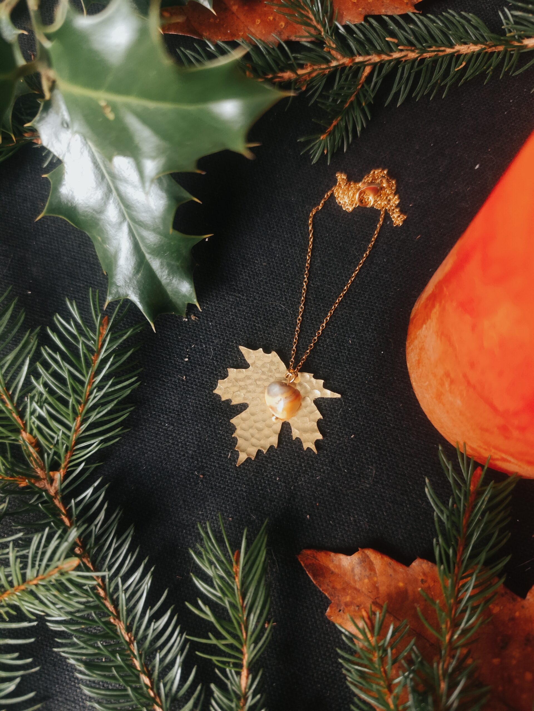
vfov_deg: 73.9
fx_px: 473
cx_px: 267
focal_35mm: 23
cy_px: 356
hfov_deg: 58.9
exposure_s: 1/50
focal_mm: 6.19
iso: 640
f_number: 1.65
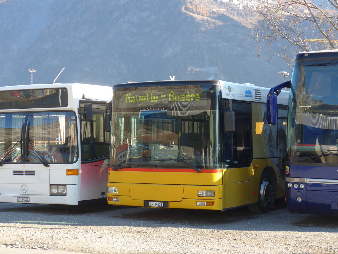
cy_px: 127
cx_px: 169
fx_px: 781
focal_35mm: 80
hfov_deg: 24.4
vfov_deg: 18.4
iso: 80
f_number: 4.4
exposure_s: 1/100
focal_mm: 16
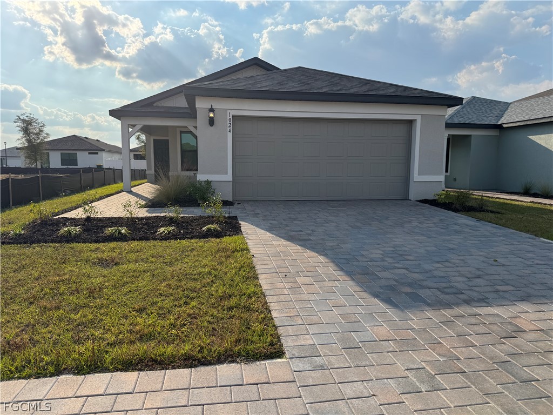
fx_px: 383
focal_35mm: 24
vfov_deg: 56.8
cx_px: 276
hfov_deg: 71.6
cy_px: 208
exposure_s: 1/4049
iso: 80
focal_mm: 6.76
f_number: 1.78
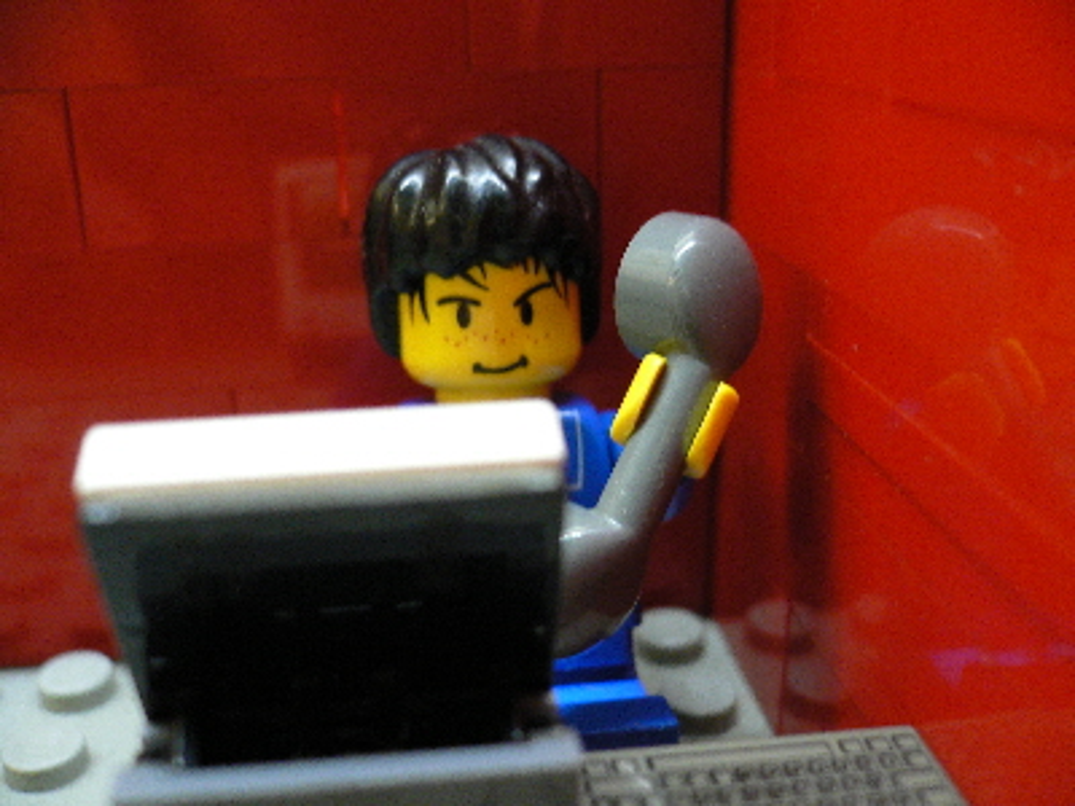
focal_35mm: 35
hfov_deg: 52.6
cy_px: 403
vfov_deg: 40.7
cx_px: 538
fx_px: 1087
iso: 200
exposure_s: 1/10
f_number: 2.8
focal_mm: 5.8
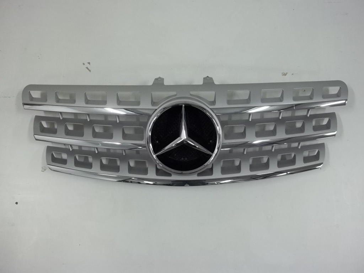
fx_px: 347
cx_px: 182
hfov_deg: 55.4
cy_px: 136
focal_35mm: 33
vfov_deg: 42.9
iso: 160
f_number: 3.3
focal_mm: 5.9
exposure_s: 1/25
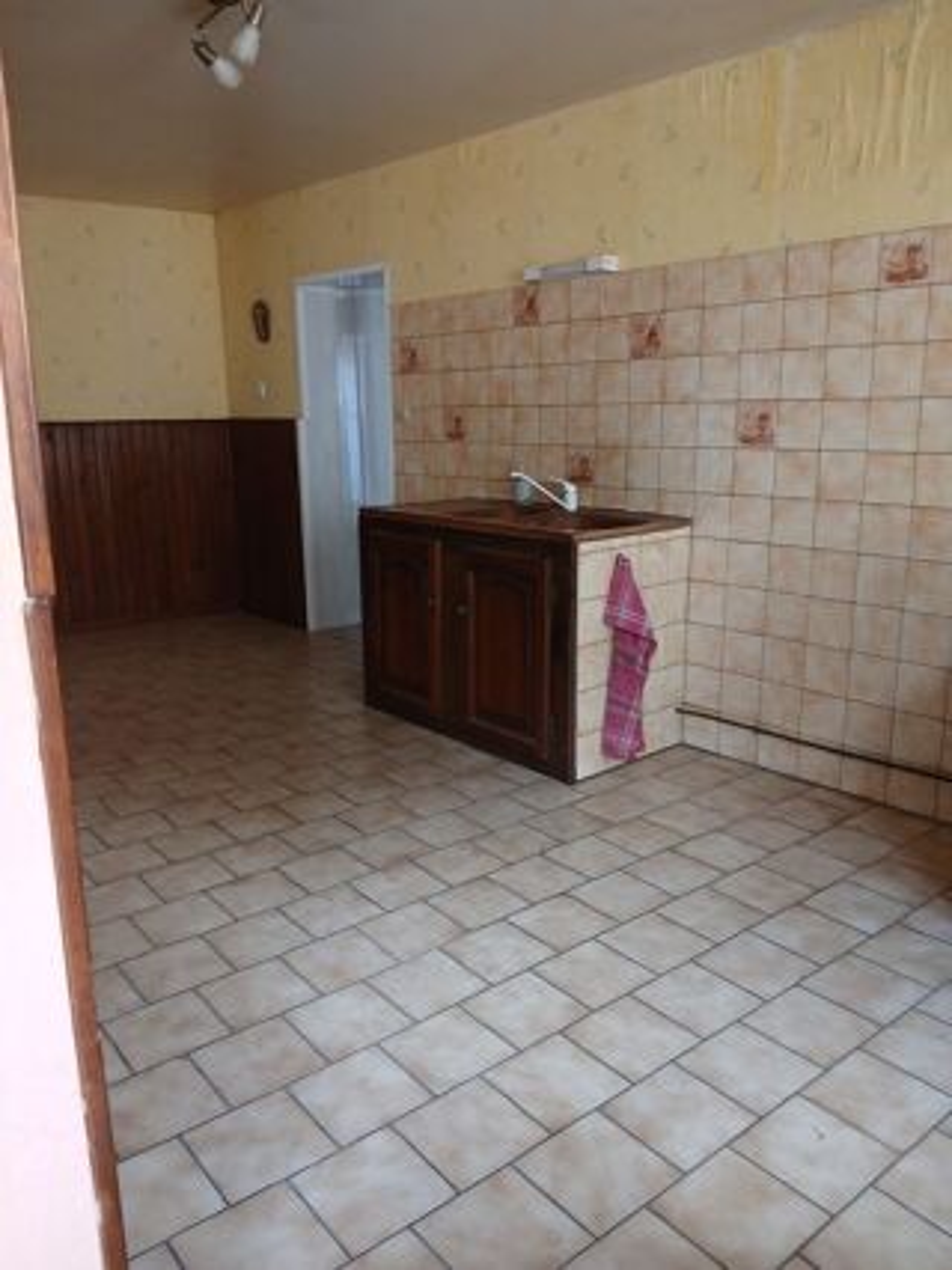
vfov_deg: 67.3
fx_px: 954
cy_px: 635
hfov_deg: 53.0
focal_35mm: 26
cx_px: 476
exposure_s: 1/50
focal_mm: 3.98
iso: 160
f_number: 1.8
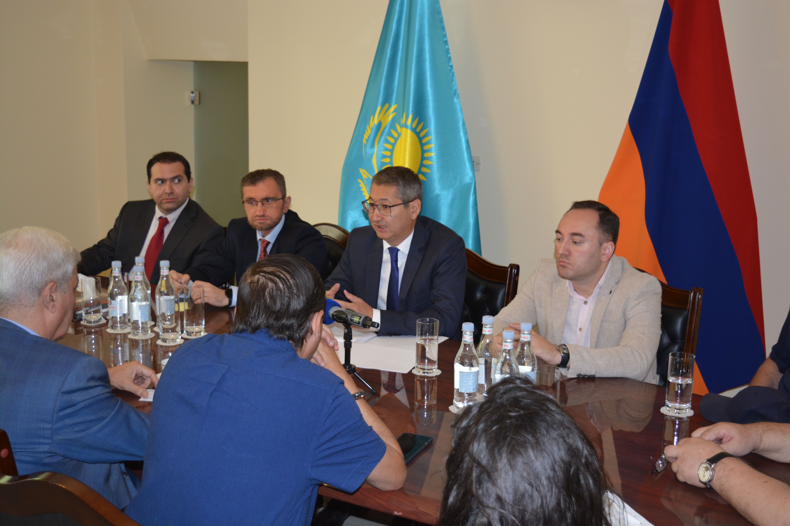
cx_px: 395
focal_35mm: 46
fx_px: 1020
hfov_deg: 42.3
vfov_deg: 28.9
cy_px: 263
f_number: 4.2
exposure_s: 1/60
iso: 720
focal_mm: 31
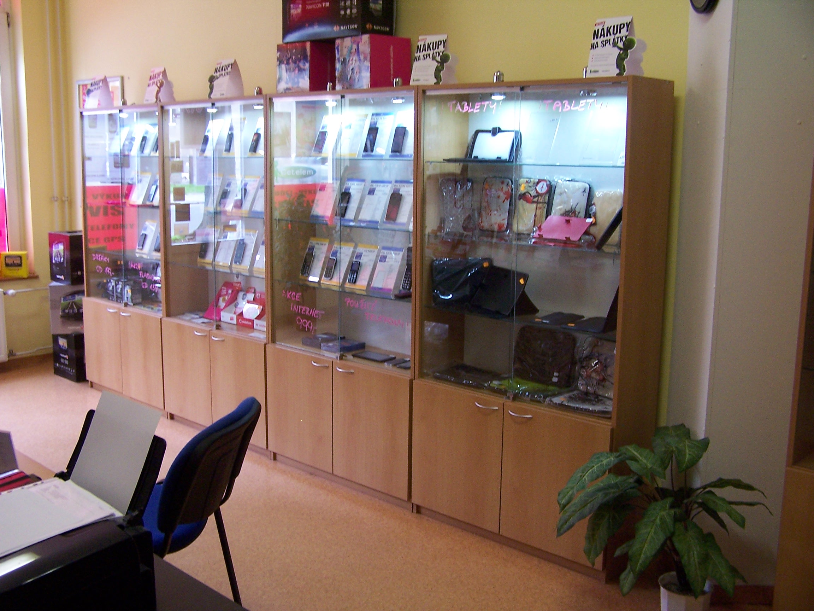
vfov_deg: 37.7
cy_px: 306
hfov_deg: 49.0
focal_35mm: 38
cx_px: 407
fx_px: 894
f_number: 2.8
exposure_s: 1/15
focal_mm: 6.3
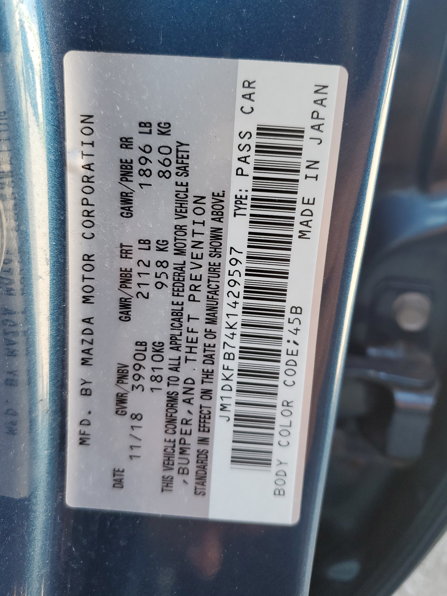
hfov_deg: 49.7
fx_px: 482
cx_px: 233
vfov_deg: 63.4
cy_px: 282
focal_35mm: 28
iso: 62
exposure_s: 1/120
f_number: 1.5
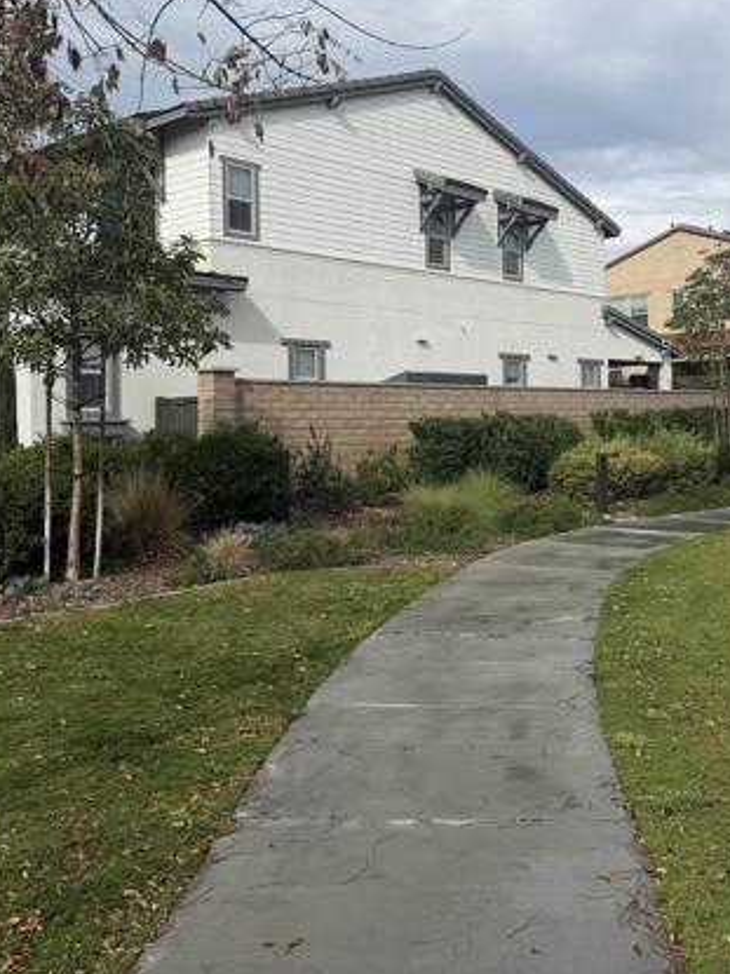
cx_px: 460
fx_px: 1041
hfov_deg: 38.4
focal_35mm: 37
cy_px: 397
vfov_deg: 49.9
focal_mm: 6.76
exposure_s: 1/4673
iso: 80
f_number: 1.78
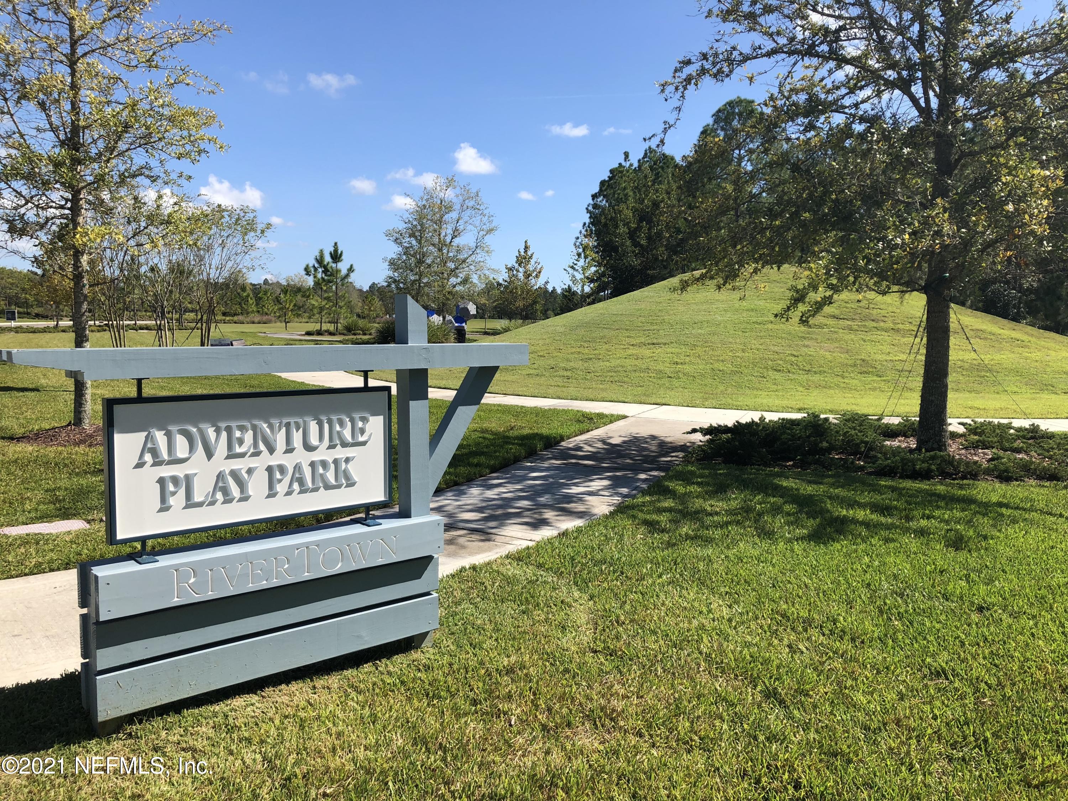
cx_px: 534
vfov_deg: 49.7
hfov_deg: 63.4
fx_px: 864
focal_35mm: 28
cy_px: 400
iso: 20
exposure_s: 1/1919
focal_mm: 4
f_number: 1.8
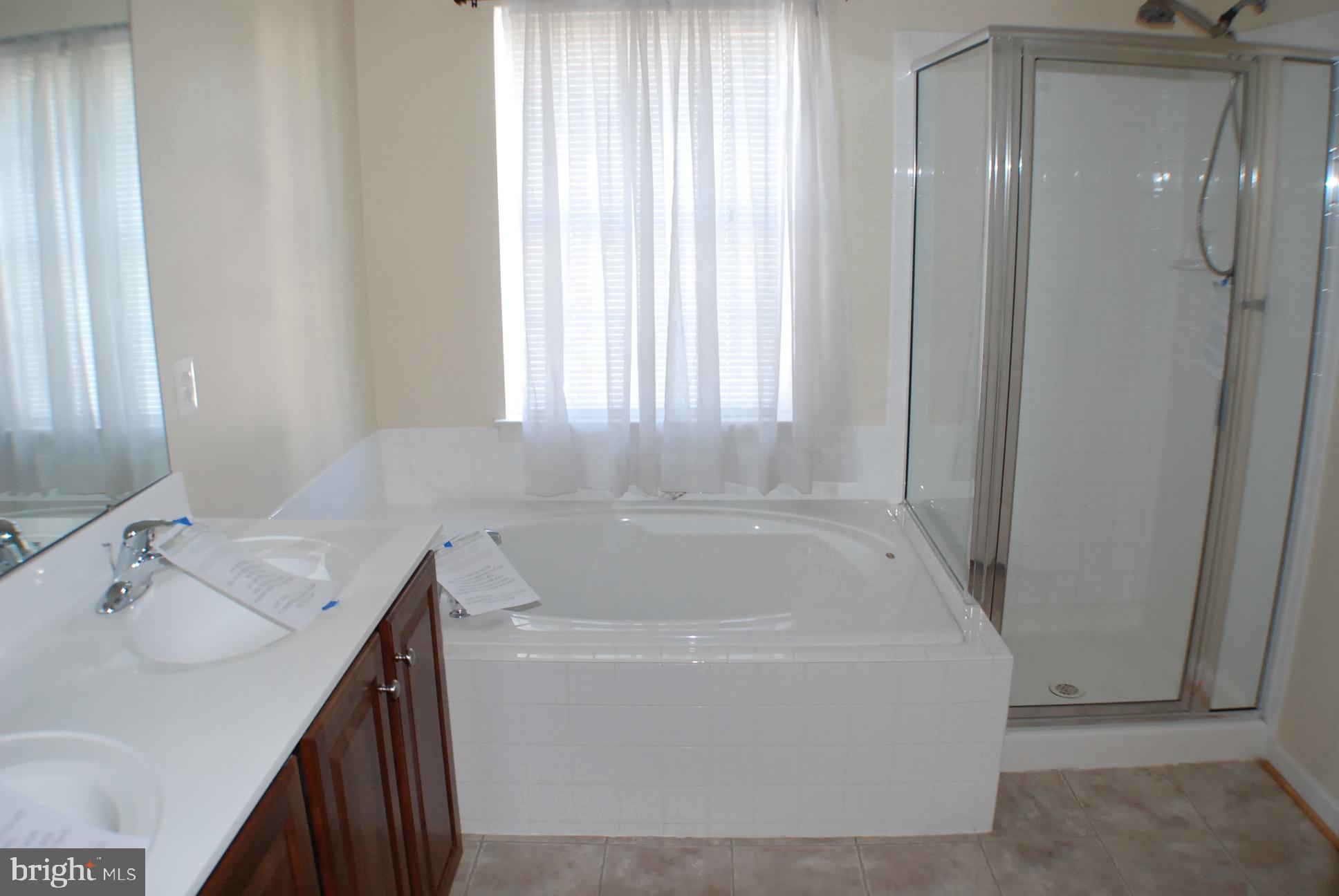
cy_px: 448
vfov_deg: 37.0
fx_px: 1341
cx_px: 670
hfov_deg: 53.1
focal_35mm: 36
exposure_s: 1/100
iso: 1000
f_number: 5
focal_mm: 24
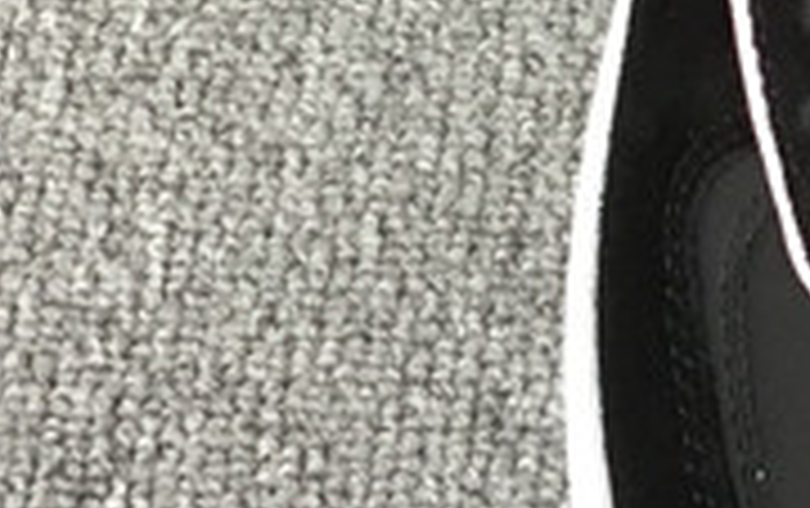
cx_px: 1372
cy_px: -119
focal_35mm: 164
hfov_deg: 11.9
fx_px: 3625
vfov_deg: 7.9
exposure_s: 1/33
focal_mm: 3.3
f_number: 2.4
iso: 32
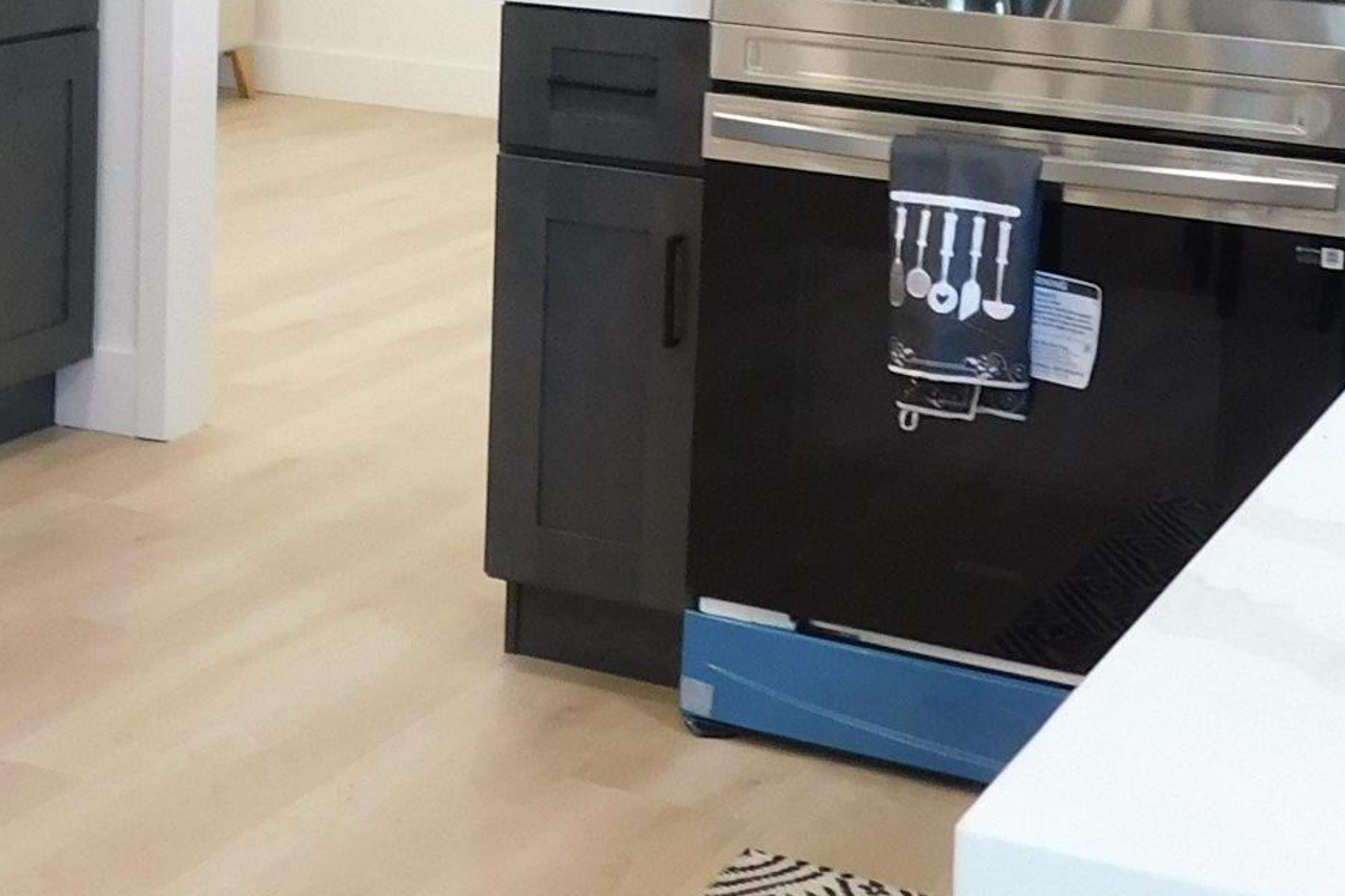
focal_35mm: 77
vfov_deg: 16.8
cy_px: -217
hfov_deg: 25.8
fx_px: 2877
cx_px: 268
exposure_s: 1/30
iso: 160
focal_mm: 4
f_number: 3
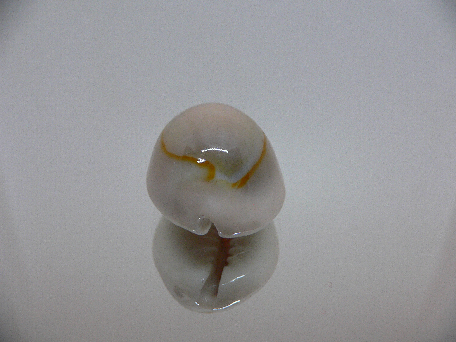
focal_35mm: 35
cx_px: 228
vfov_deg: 40.7
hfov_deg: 52.6
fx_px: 461
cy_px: 171
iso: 200
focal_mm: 4.6
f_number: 2.8
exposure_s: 1/60
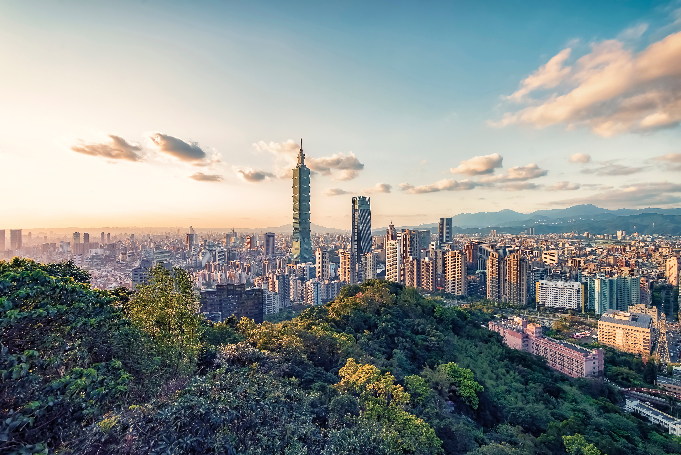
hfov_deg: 93.3
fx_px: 322
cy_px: 228
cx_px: 340
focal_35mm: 17
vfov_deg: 70.5
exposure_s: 1/100
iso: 64
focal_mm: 17
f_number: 5
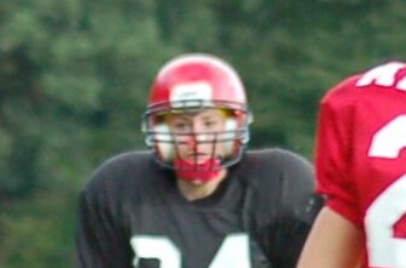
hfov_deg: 1.5
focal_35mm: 1335
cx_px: 62
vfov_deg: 1.0
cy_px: 93
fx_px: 15023
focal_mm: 135
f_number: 4.5
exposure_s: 1/500
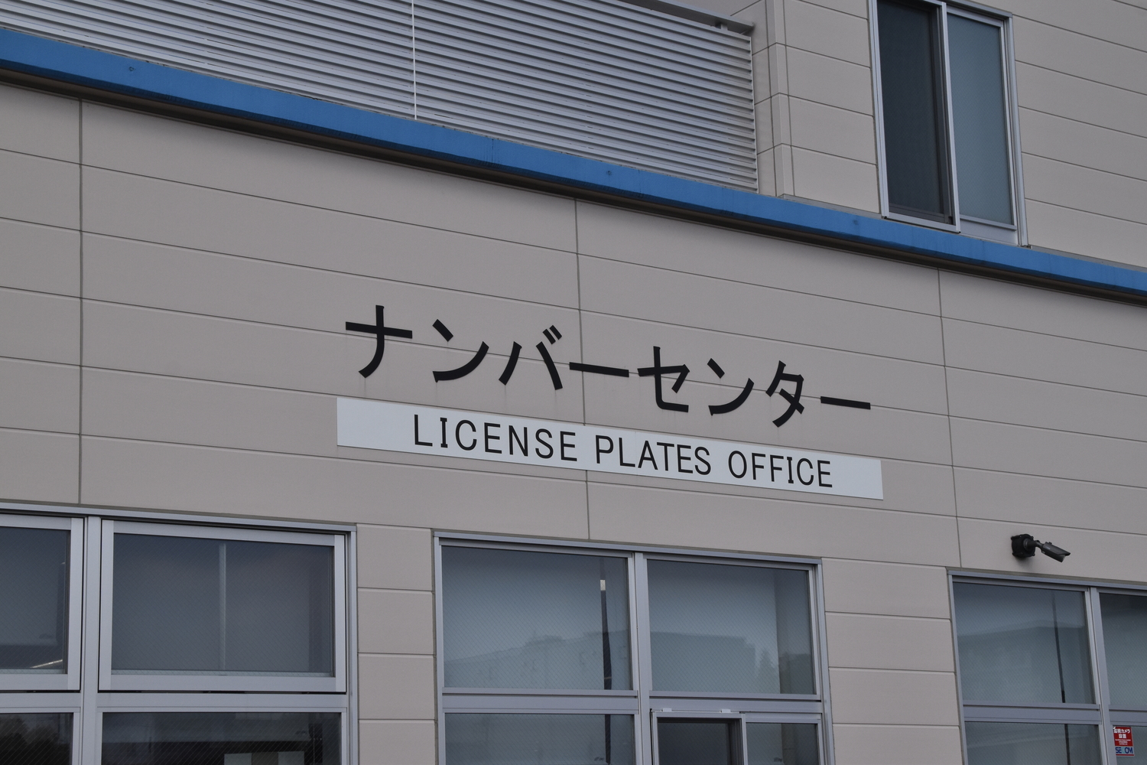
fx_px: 2007
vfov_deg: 21.6
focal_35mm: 63
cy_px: 382
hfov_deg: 31.9
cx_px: 574
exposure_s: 1/2500
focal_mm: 42
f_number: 9
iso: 1000
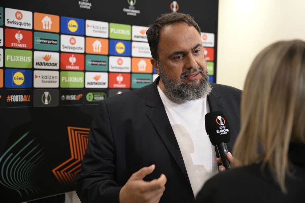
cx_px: 152
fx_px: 432
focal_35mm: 51
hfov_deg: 38.9
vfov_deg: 26.5
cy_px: 102
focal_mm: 51
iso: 640
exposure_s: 1/160
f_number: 2.8
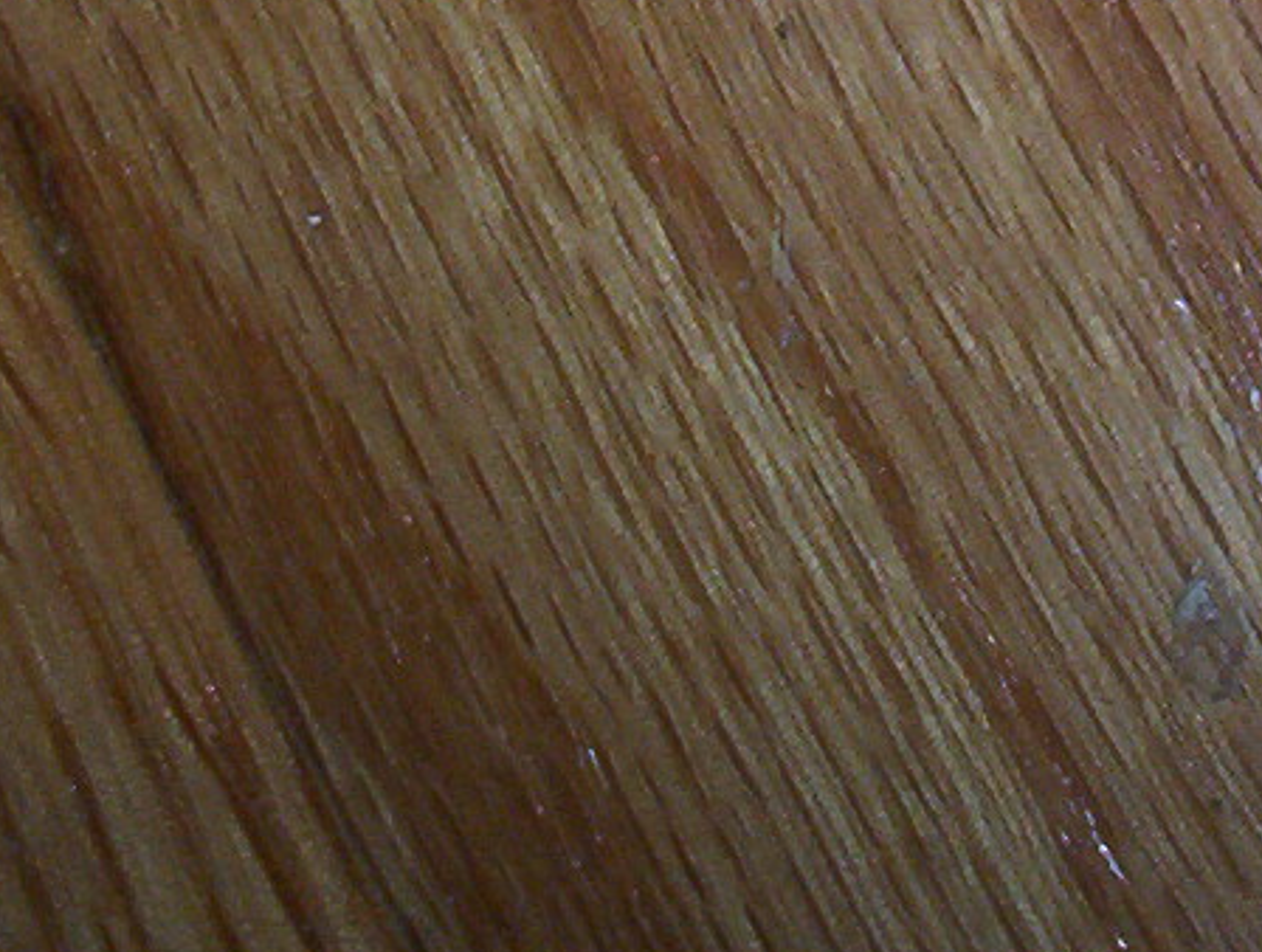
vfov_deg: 10.0
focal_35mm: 142
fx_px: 5188
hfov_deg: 13.1
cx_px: 1873
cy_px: -673
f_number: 4.5
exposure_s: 1/30
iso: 140
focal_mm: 6
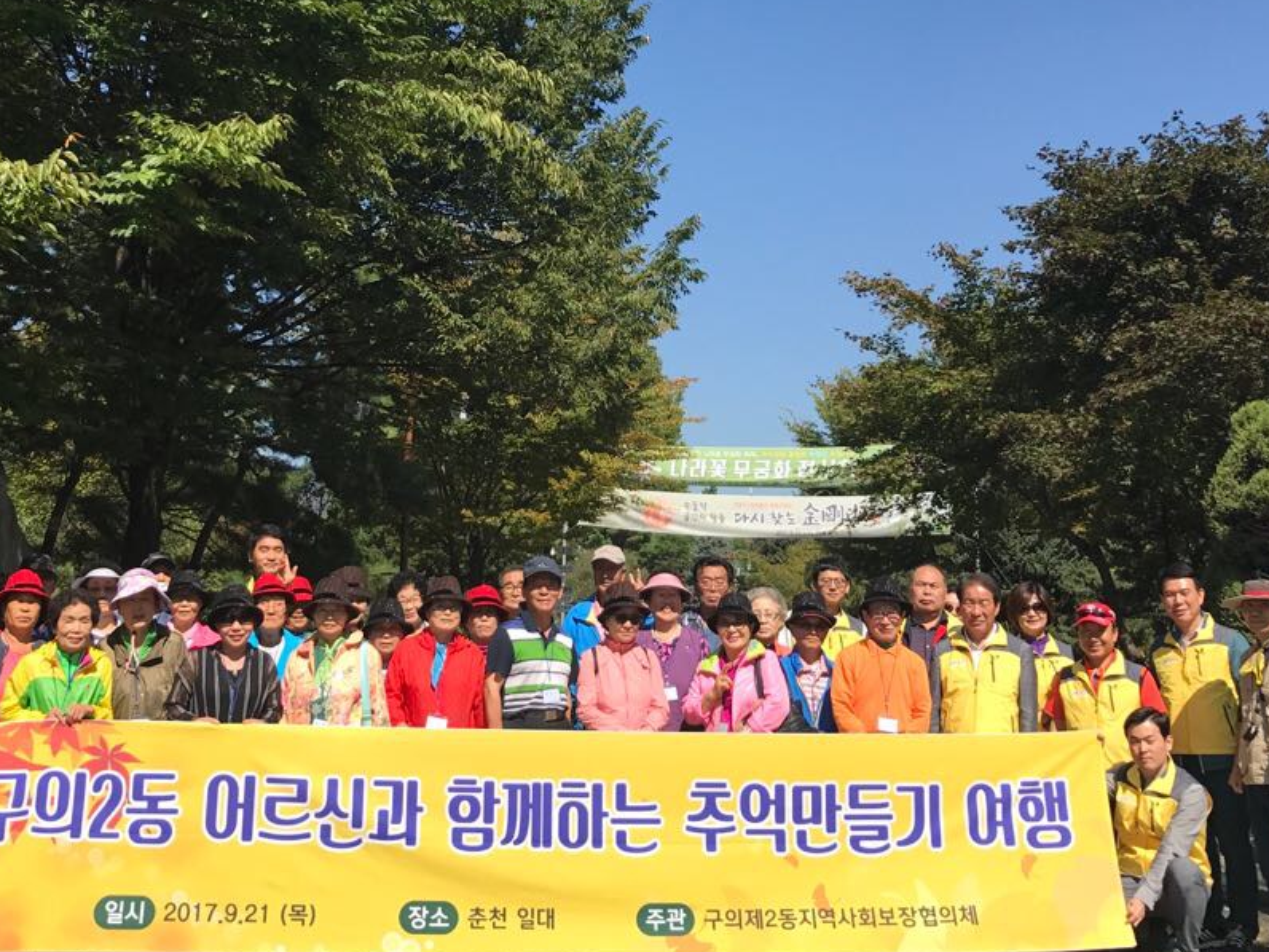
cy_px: 285
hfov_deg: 42.0
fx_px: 1650
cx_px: 548
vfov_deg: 31.8
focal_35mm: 45
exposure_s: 1/2179
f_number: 1.8
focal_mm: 3.99
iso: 20
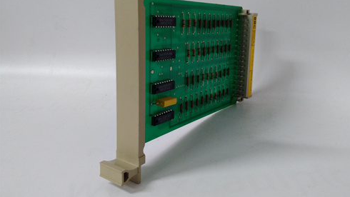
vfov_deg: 38.7
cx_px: 177
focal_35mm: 30
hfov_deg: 64.3
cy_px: 75
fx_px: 279
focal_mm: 3.79
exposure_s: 1/33
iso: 351
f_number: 2
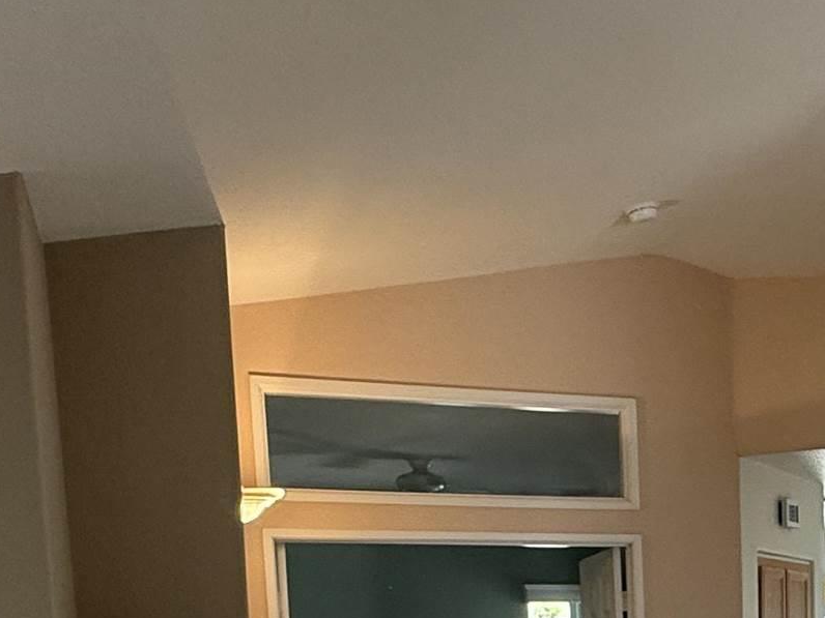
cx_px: 750
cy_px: 806
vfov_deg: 23.8
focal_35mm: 54
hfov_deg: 33.6
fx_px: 1287
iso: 160
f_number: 2.2
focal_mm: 2.22
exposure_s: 1/120
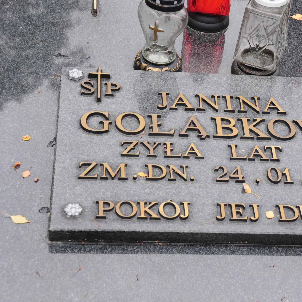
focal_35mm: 81
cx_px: 215
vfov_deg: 21.4
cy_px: 151
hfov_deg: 21.3
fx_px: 800
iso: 320
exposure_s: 1/200
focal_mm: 42
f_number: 7.1
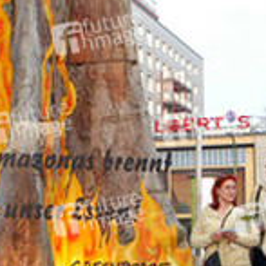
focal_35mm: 133
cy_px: 170
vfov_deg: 13.1
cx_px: 50
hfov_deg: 13.1
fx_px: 1156
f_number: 5.6
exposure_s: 1/125
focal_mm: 34
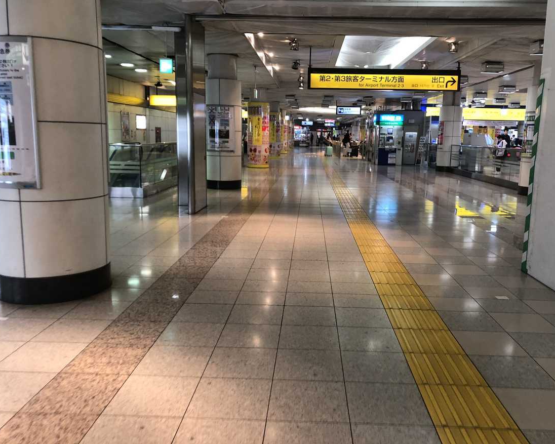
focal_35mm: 31
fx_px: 509
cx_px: 297
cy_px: 219
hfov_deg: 57.1
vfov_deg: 47.1
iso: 160
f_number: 1.8
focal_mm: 3.99
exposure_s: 1/60
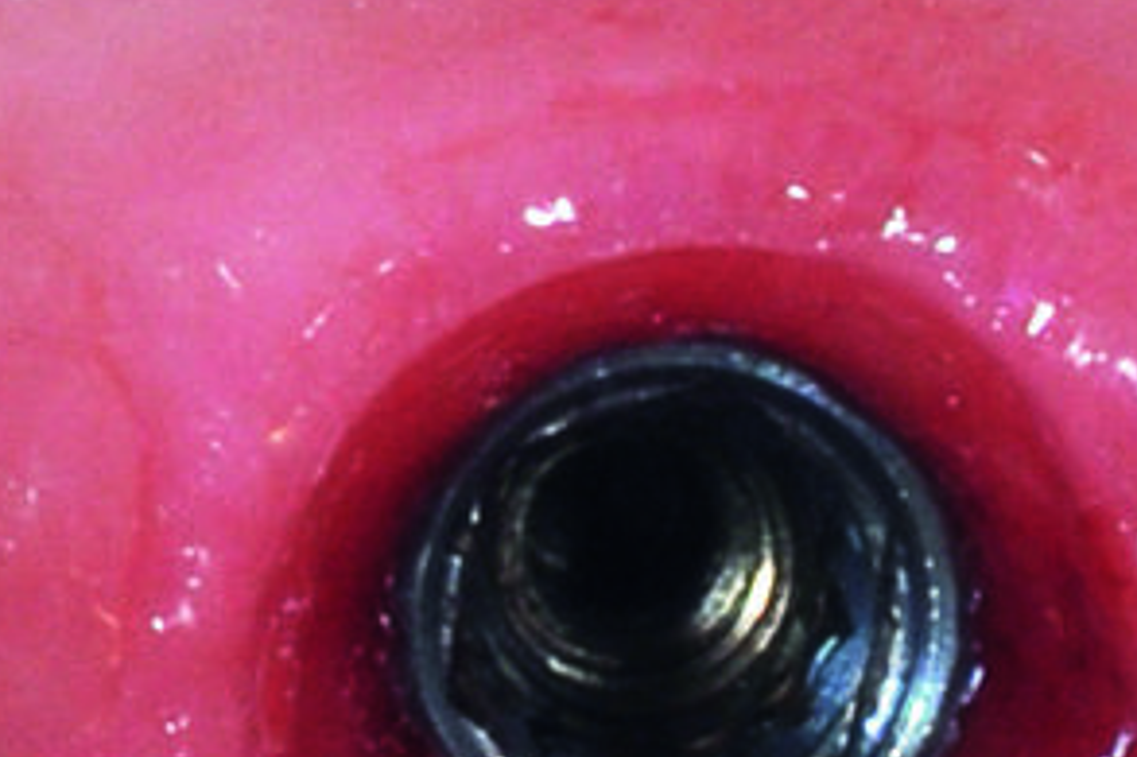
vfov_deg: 4.9
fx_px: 8775
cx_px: 708
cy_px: 740
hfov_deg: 7.4
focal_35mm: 278
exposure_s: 1/125
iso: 200
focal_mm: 60
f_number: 25
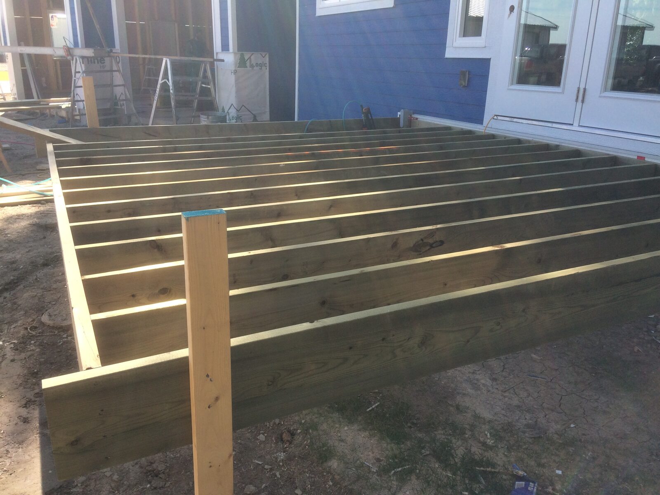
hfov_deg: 61.7
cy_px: 248
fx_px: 553
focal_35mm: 29
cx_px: 330
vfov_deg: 48.2
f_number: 2.2
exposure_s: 1/562
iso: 32
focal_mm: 4.15
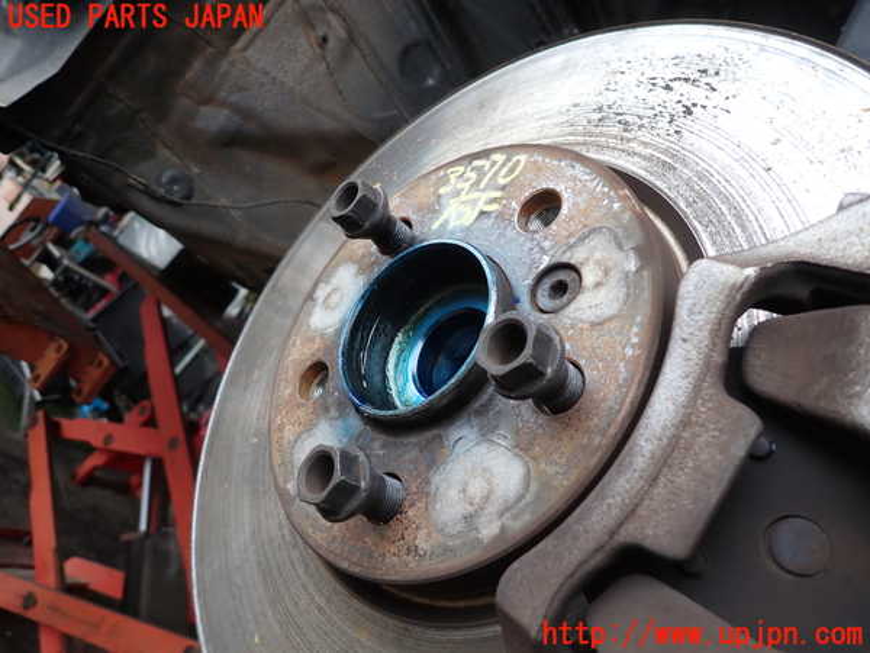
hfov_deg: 69.4
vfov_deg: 54.9
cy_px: 326
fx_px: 628
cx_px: 435
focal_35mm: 25
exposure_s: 1/80
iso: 100
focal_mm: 4.5
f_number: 2
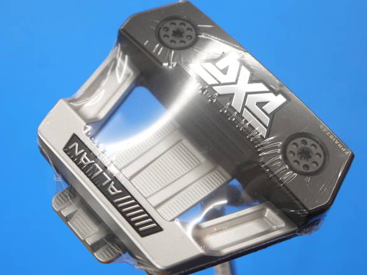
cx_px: 178
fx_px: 731
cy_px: 144
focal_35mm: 69
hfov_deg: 28.2
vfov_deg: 21.3
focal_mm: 31
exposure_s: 1/60
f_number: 5
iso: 250
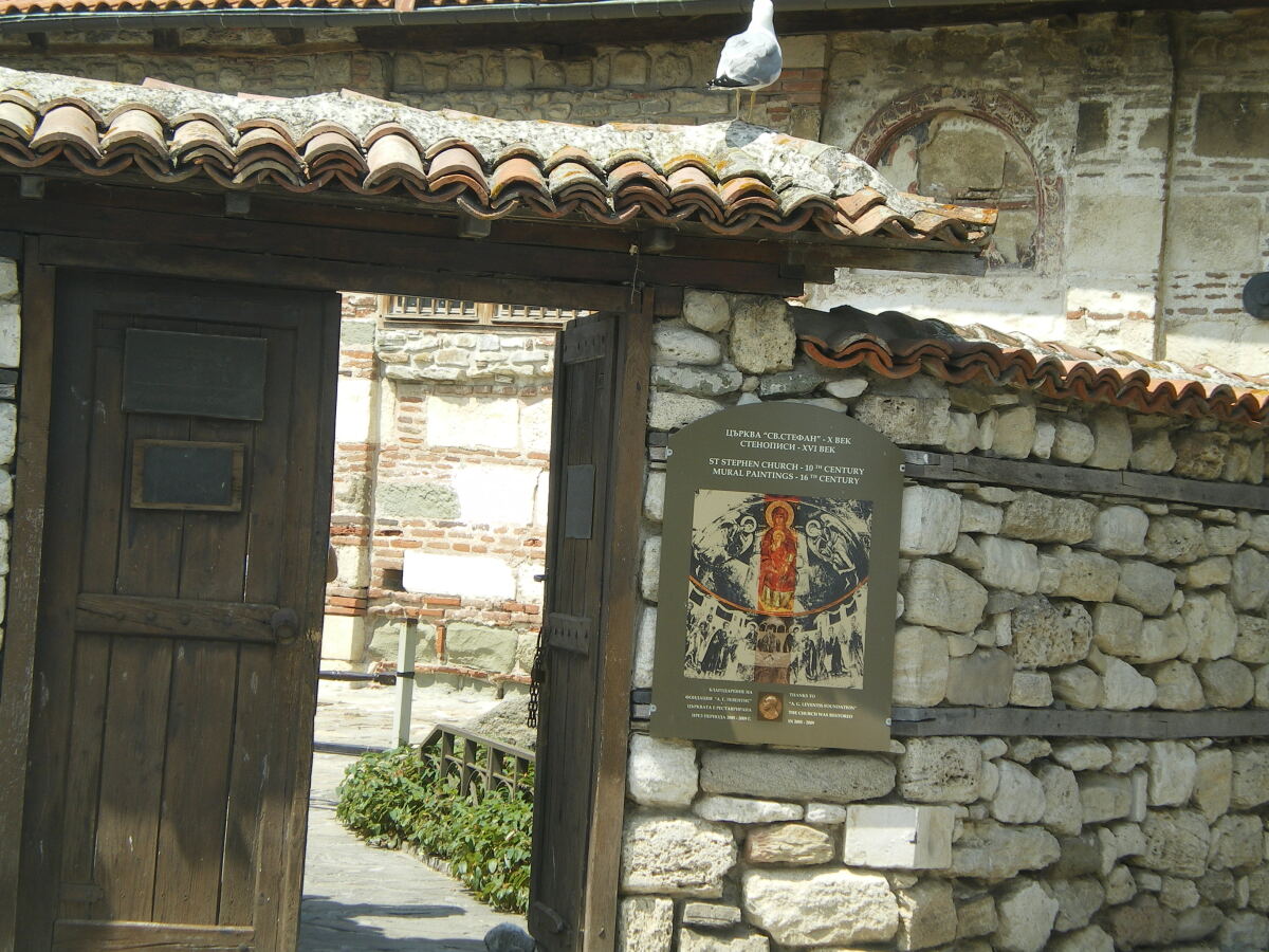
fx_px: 3006
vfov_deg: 18.0
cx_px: 634
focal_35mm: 82
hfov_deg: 23.8
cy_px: 476
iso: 50
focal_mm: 14.3
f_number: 5.1
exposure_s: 1/200
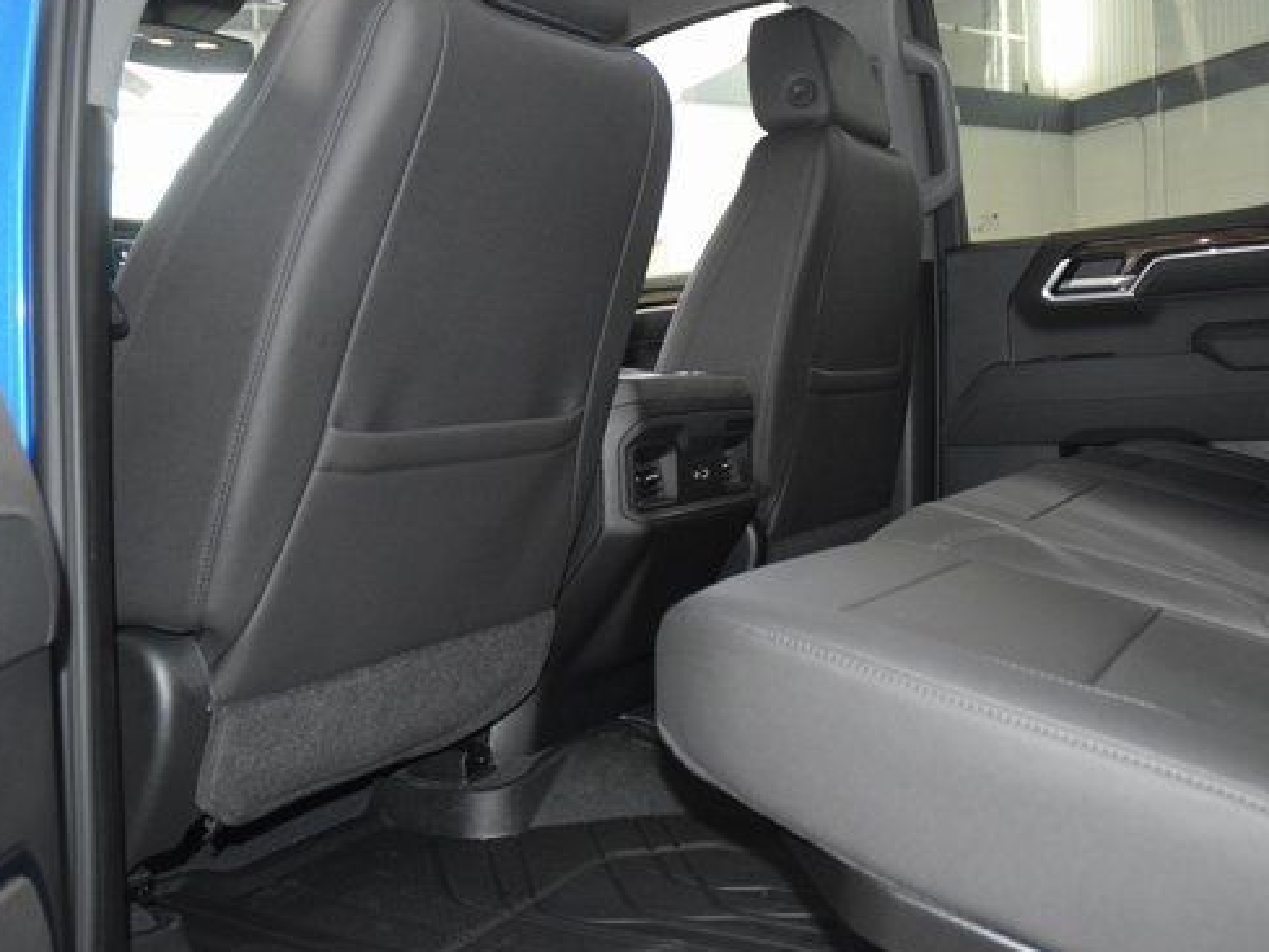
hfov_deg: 53.8
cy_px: 432
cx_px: 708
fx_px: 1247
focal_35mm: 34
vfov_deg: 41.8
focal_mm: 18
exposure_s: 1/50
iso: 3200
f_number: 3.5
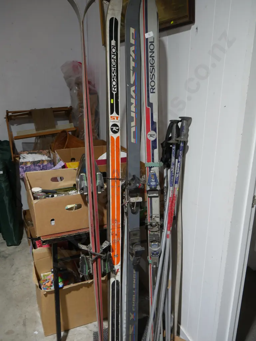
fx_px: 296
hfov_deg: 46.8
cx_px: 128
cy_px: 170
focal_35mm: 30
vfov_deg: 59.9
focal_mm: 15
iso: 320
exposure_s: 1/60
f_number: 3.6
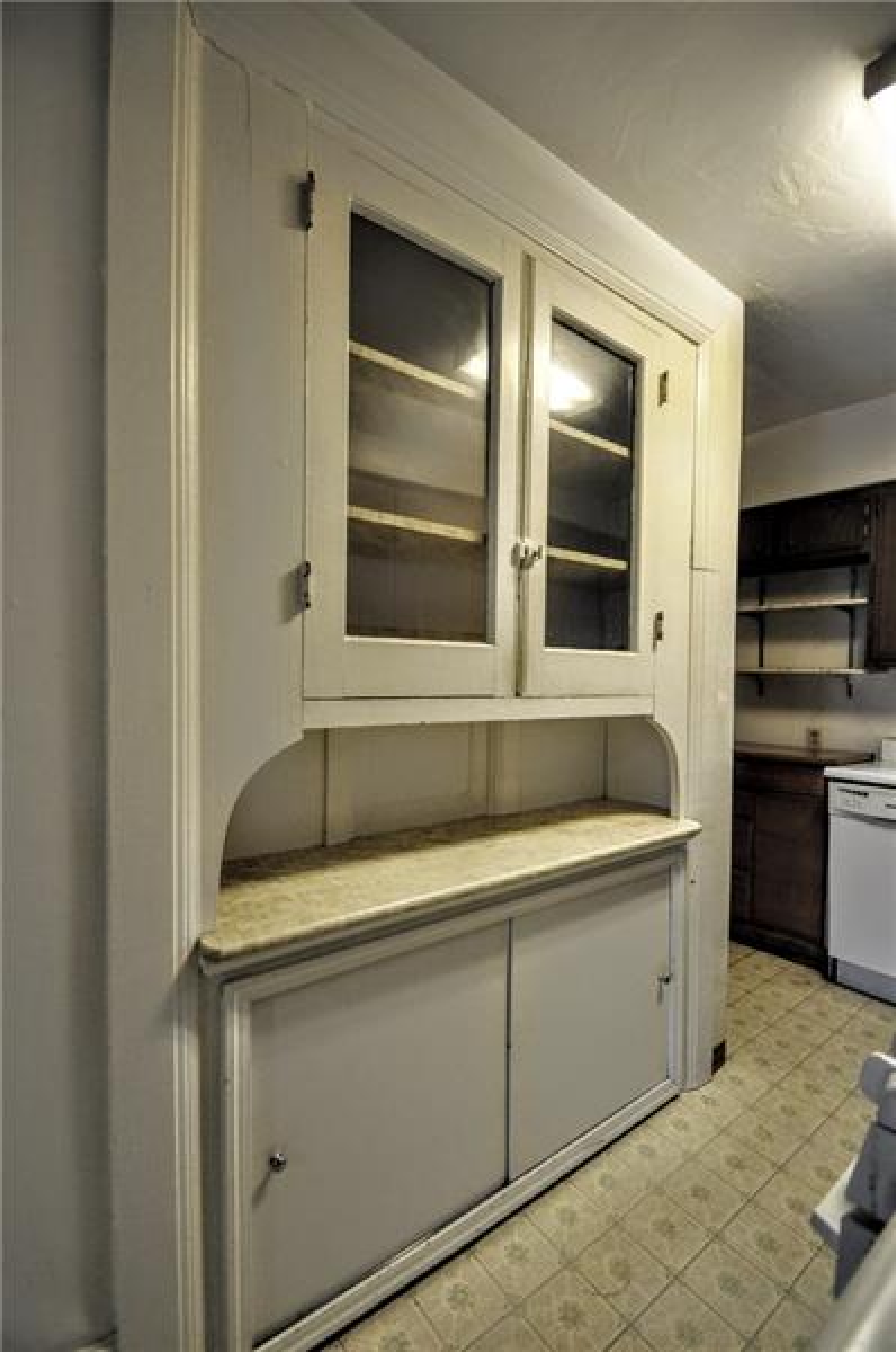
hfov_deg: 77.1
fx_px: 562
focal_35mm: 15
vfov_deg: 100.5
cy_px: 676
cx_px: 448
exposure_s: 1/30
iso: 1100
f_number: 3.5
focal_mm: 10
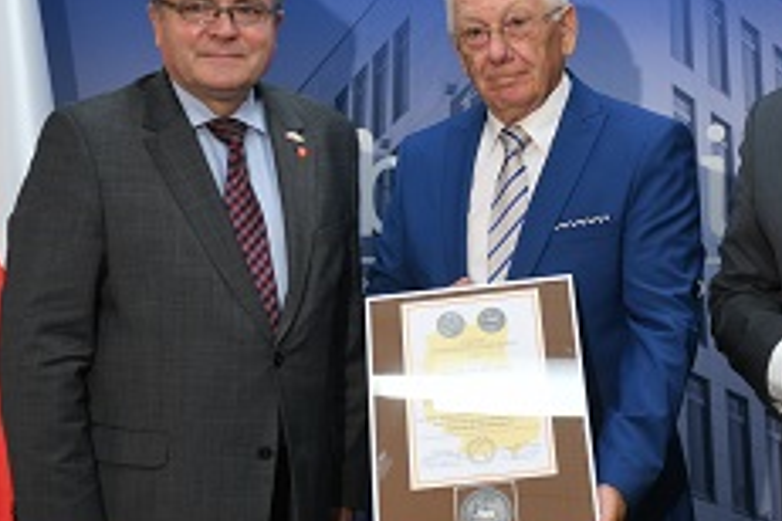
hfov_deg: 24.4
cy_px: 200
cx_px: 481
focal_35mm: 83
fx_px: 1803
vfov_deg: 16.4
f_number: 2.8
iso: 320
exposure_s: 1/60
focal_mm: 48
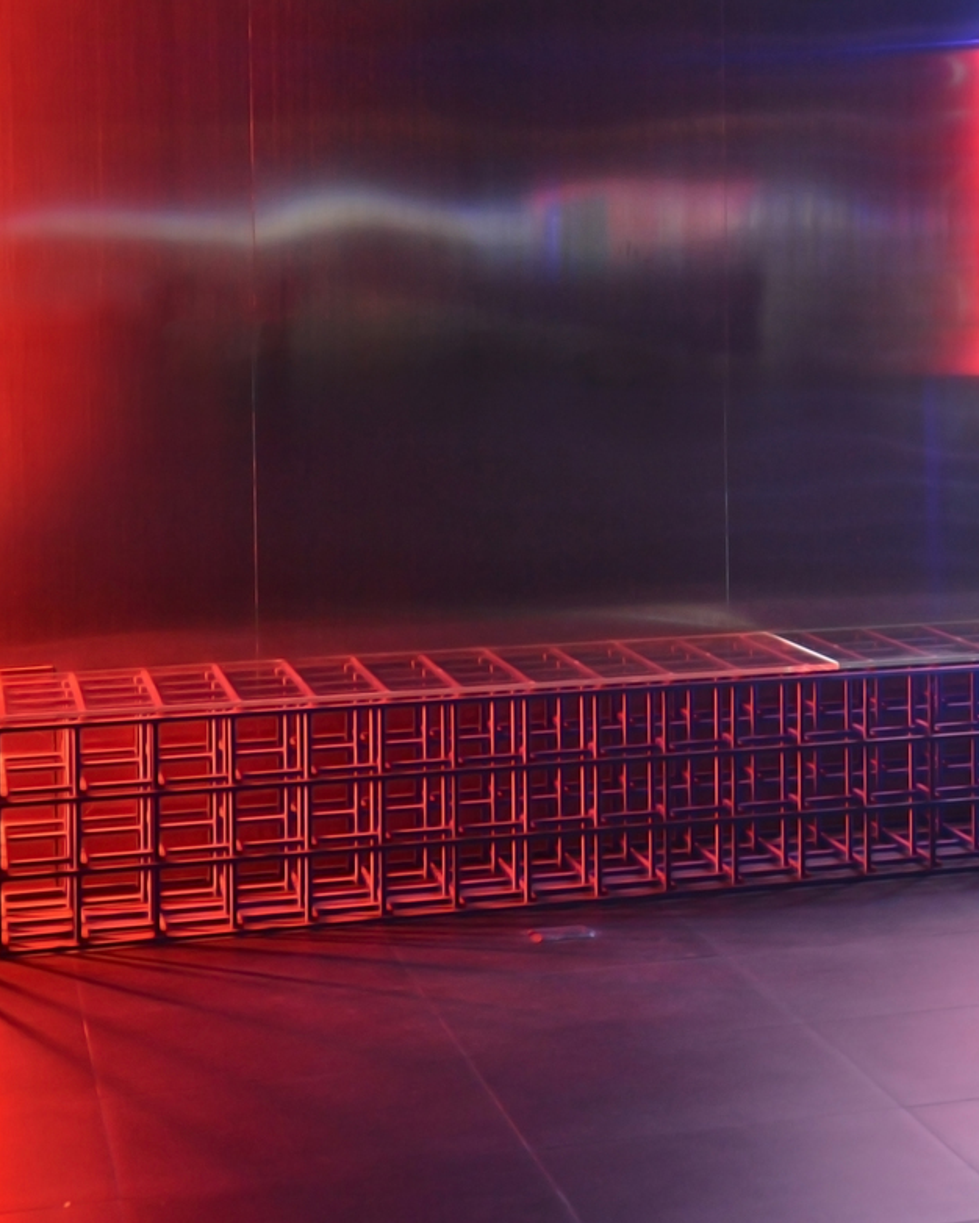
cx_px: 1120
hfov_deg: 17.6
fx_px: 3041
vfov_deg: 22.6
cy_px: 340
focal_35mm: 84
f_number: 4
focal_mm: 35
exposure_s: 1/15
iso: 800
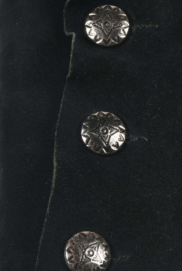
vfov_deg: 10.5
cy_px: 81
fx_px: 1482
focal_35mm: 196
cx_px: 98
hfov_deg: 7.0
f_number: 11
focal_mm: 75
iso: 200
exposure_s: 1/125
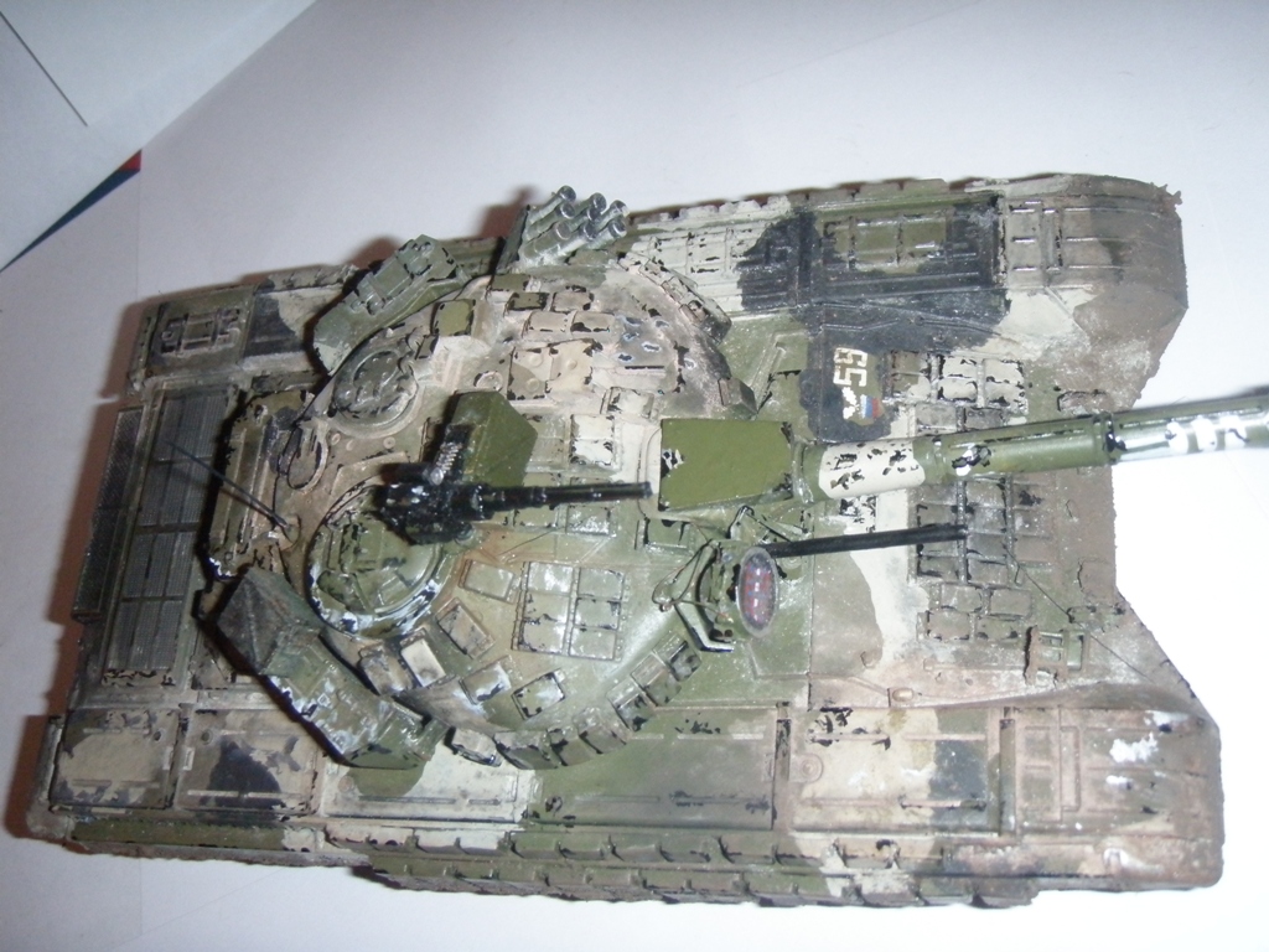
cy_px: 476
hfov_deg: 49.0
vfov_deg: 37.7
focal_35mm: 38
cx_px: 634
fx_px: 1393
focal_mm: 6.7
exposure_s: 1/250
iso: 400
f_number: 3.5
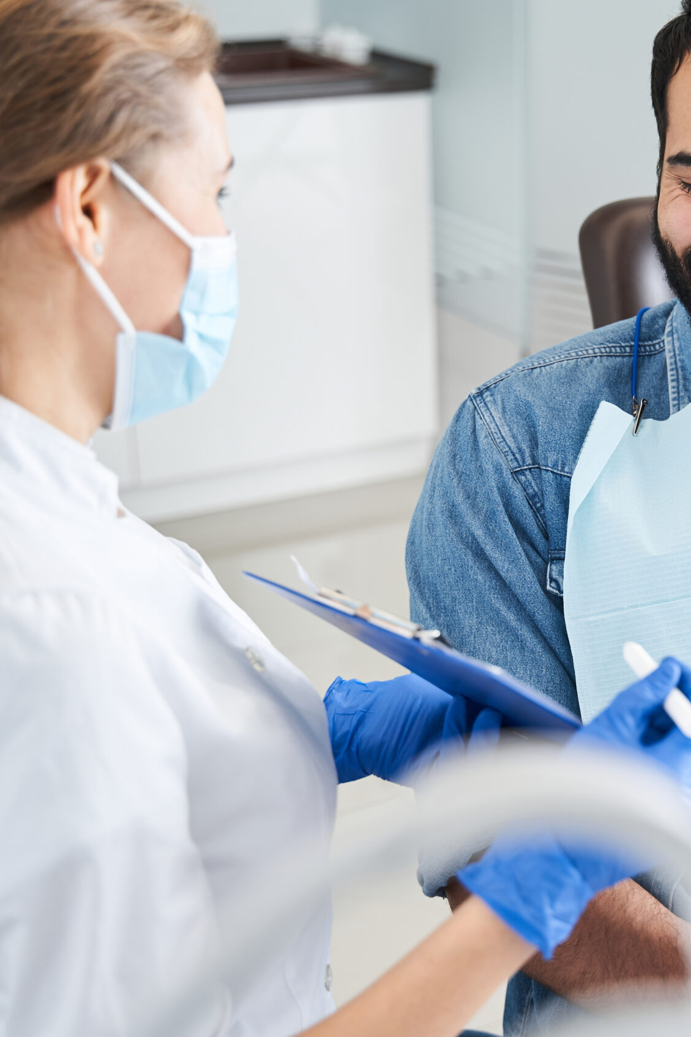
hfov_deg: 19.7
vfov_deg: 29.7
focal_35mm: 68
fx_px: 1958
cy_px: 520
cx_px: 618
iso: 125
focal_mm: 45
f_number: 3.2
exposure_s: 1/160
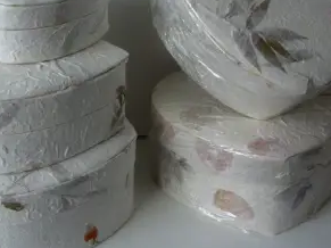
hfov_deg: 31.6
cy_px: 104
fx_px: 583
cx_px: 130
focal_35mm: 61
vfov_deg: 24.0
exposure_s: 1/64
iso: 64
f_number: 3.5
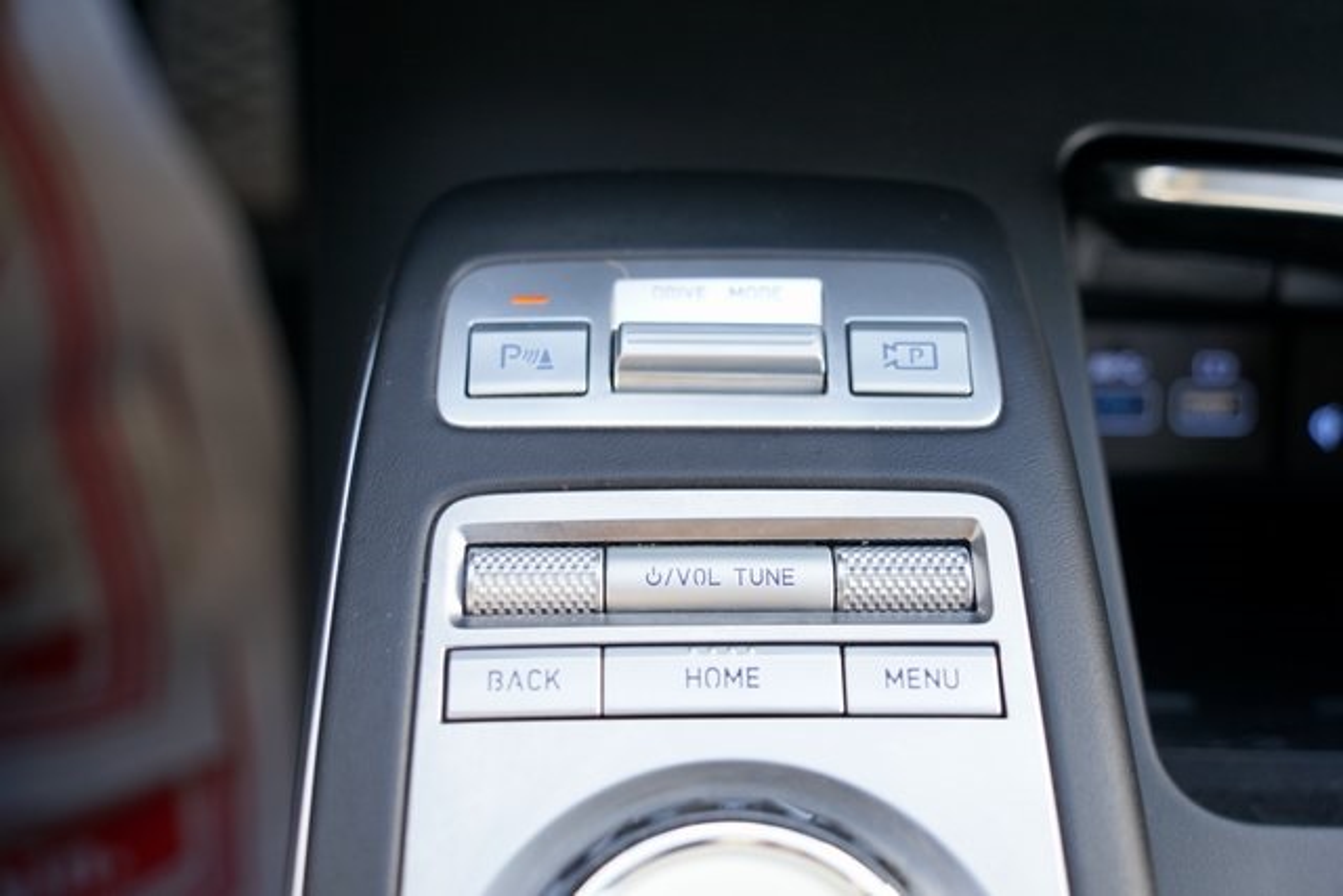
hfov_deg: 41.9
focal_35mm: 47
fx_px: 1754
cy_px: 448
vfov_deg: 28.7
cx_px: 672
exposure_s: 1/60
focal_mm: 47
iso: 250
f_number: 4
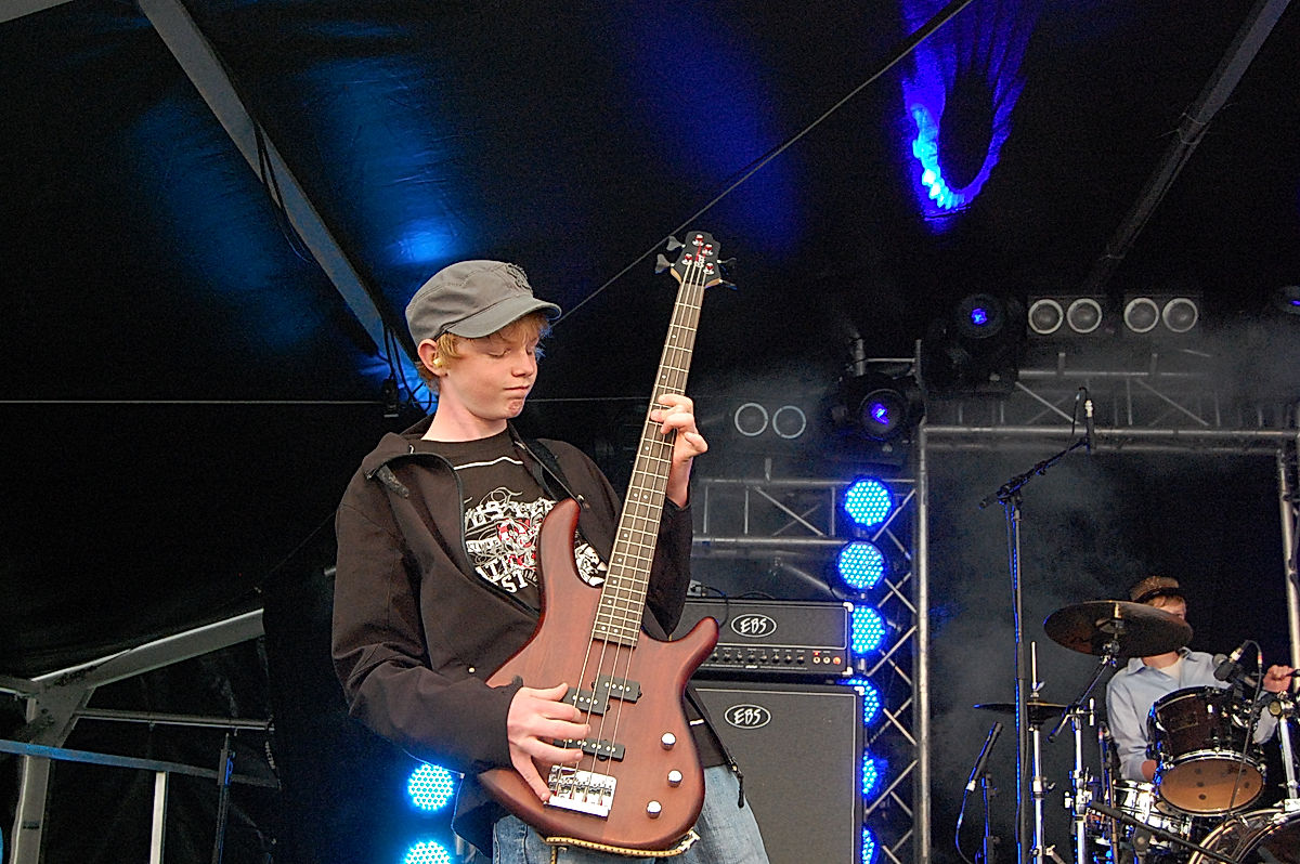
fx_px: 1407
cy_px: 432
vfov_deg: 34.2
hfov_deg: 49.6
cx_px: 650
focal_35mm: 39
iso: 1600
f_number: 5.6
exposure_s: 1/125
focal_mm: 26
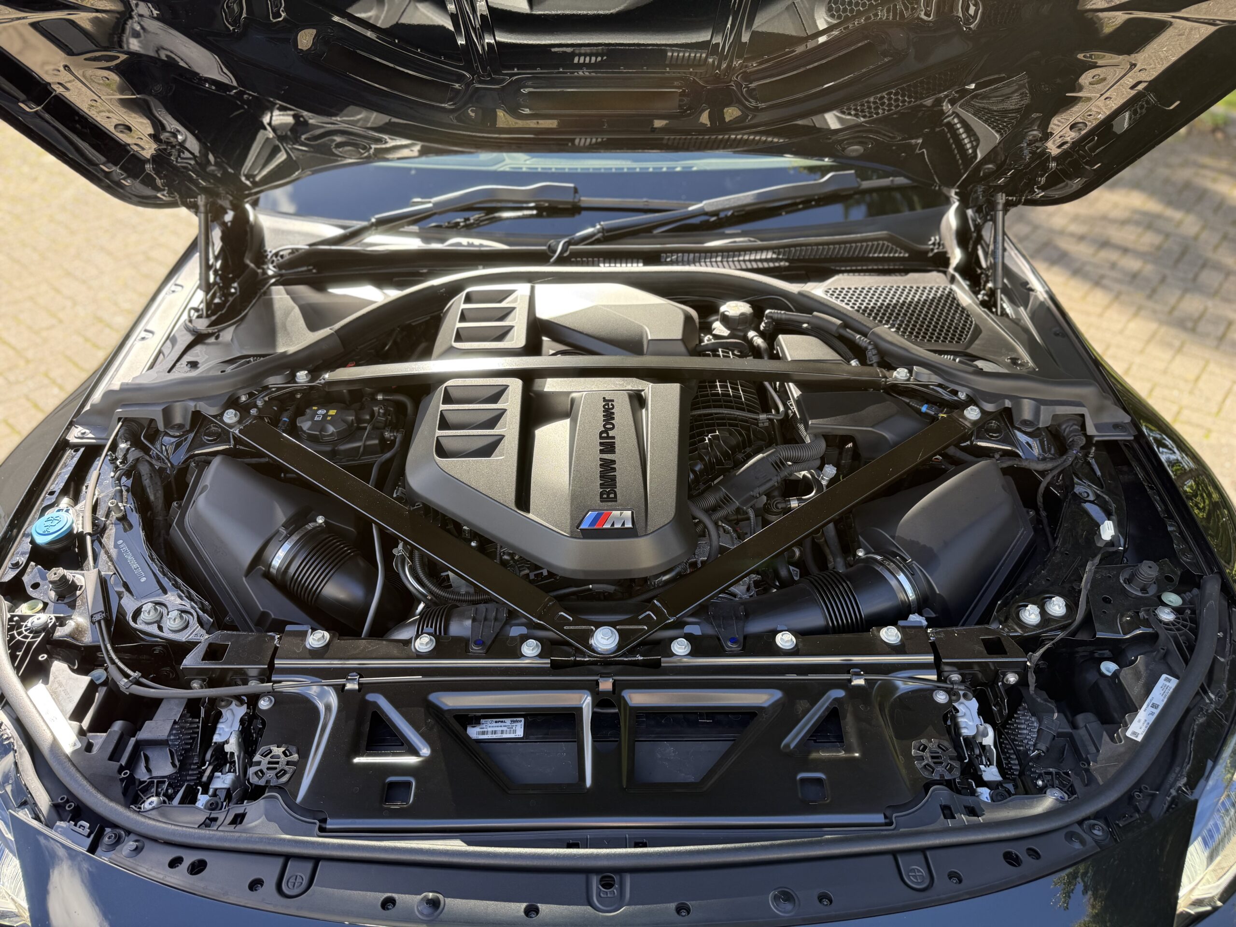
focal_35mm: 24
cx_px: 618
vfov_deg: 56.8
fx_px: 857
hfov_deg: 71.6
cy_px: 464
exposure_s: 1/335
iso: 100
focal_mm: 6.76
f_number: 1.78
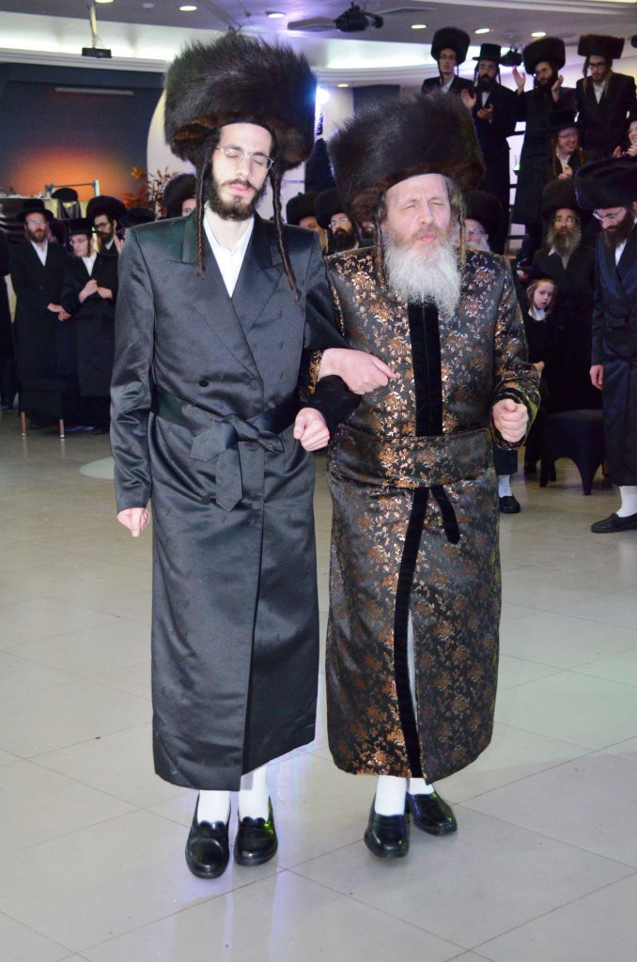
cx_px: 318
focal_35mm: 57
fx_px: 1520
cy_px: 481
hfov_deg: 23.7
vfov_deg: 35.1
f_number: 4.8
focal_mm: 38
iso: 1250
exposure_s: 1/160
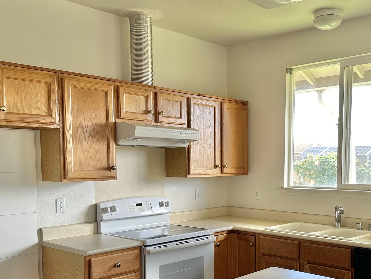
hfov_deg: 45.5
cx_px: 227
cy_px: 197
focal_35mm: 41
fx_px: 439
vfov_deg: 34.6
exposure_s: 1/121
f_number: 1.78
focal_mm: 6.86
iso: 64
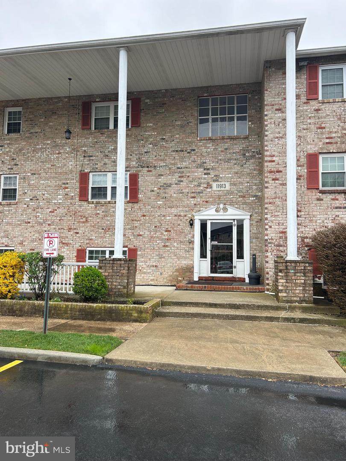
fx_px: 347
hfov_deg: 53.1
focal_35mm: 26
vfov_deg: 67.3
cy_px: 230
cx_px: 173
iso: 50
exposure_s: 1/1224
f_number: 1.5
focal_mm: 5.7
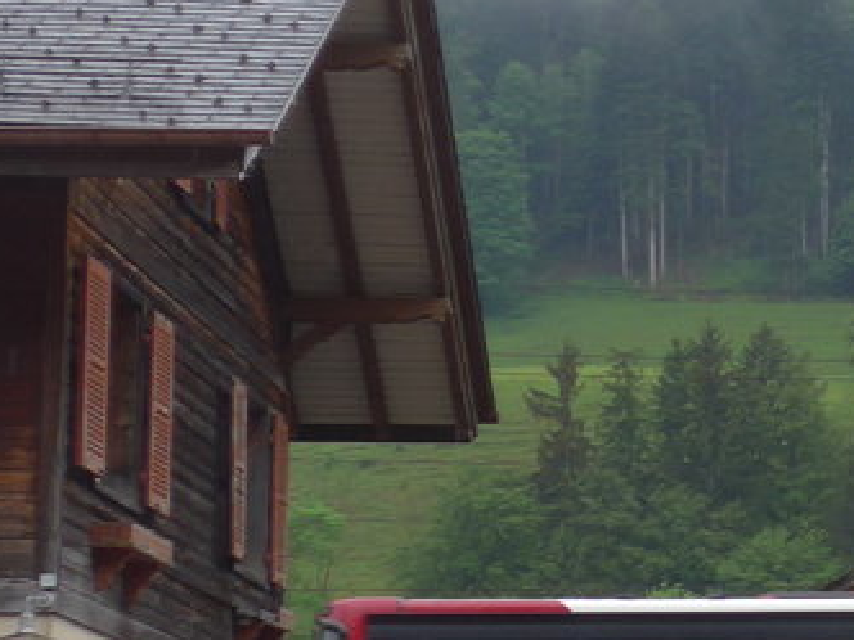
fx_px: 3651
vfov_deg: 10.0
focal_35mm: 148
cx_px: 1528
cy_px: 491
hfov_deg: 12.3
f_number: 2.8
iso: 80
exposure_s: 1/250
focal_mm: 8.4
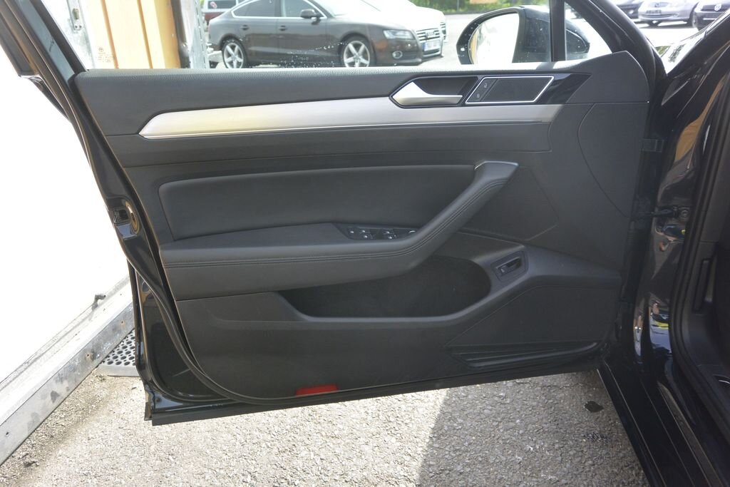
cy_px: 244
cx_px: 365
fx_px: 548
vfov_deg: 47.9
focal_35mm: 27
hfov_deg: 67.4
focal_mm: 10
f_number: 3.5
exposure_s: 1/400
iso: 160
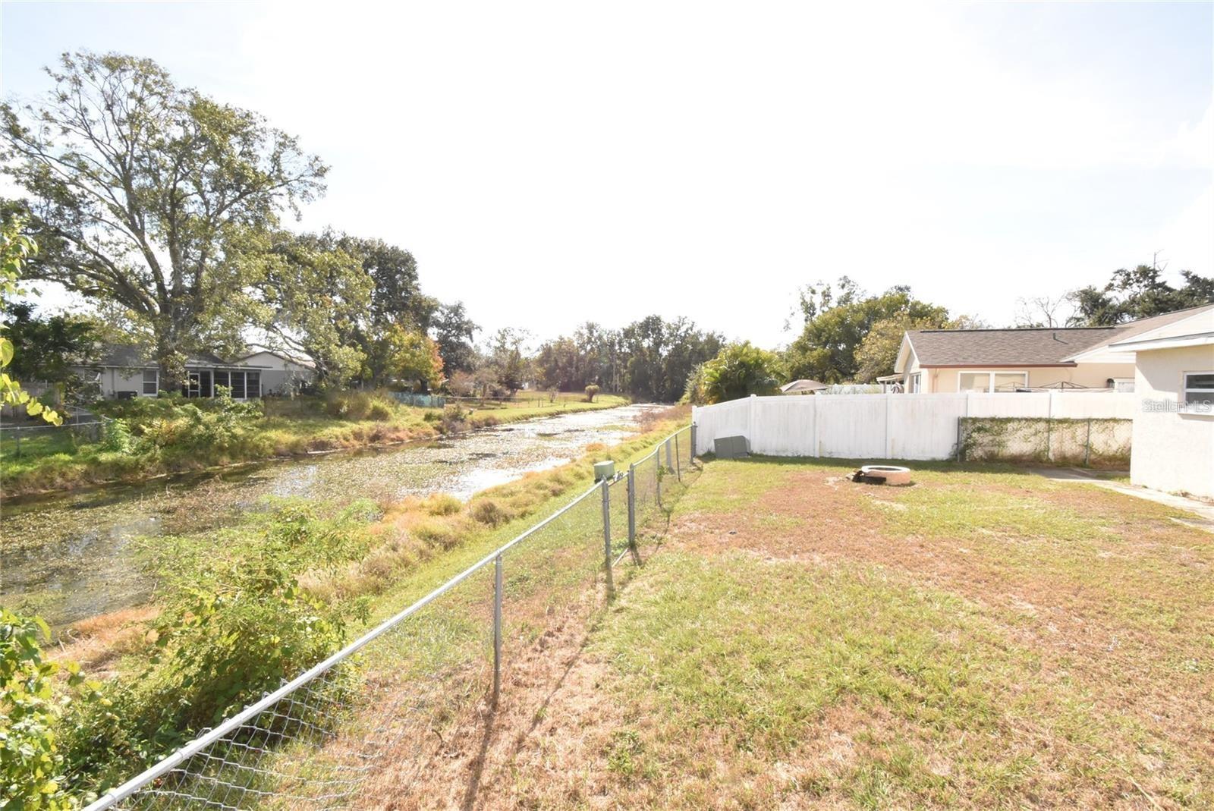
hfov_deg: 100.4
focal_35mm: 15
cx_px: 607
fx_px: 506
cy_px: 406
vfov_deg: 77.4
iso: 1600
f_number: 22
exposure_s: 1/200
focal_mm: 10
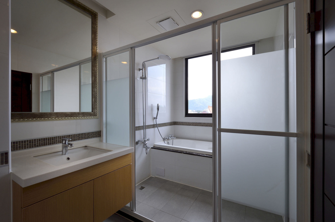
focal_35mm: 15
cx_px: 168
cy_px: 111
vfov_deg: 77.1
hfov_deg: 100.5
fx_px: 139
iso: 100
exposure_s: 1/8
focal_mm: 10
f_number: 16
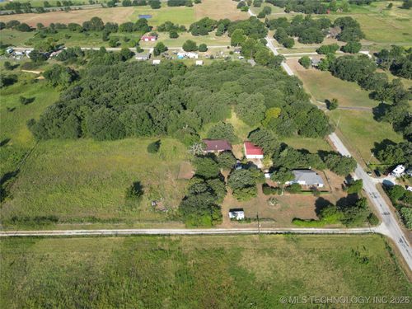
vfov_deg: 56.8
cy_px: 154
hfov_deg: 71.6
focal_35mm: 24
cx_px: 206
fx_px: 286
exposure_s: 1/1500
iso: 100
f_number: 1.7
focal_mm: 6.72
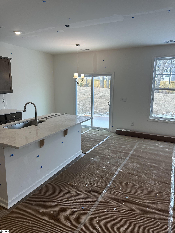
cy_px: 116
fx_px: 162
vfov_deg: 71.6
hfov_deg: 56.8
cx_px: 88
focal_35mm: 24
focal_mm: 6.86
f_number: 1.78
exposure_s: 1/228
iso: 80
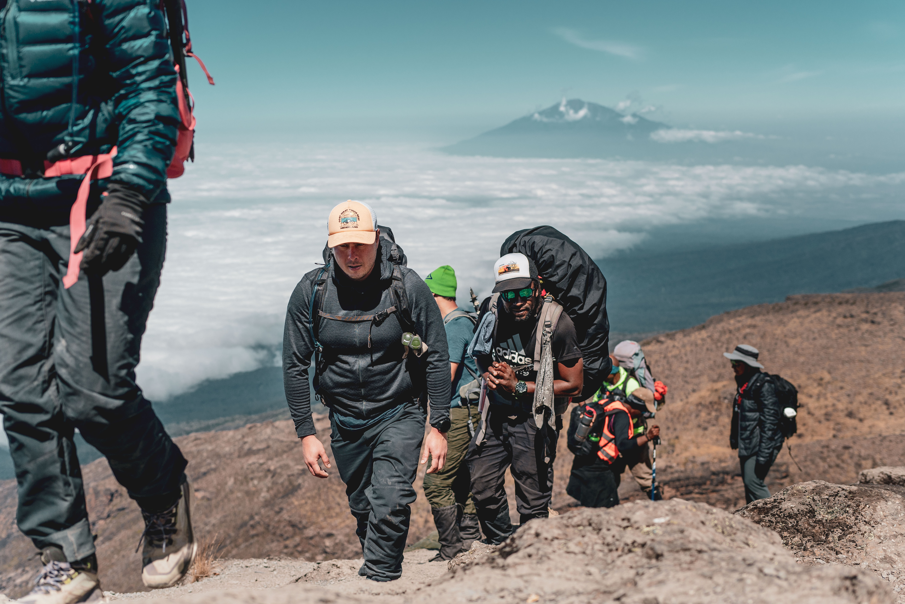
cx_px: 452
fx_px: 1257
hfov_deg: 39.6
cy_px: 302
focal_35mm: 50
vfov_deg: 27.0
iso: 200
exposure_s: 1/4000
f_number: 1.8
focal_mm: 50
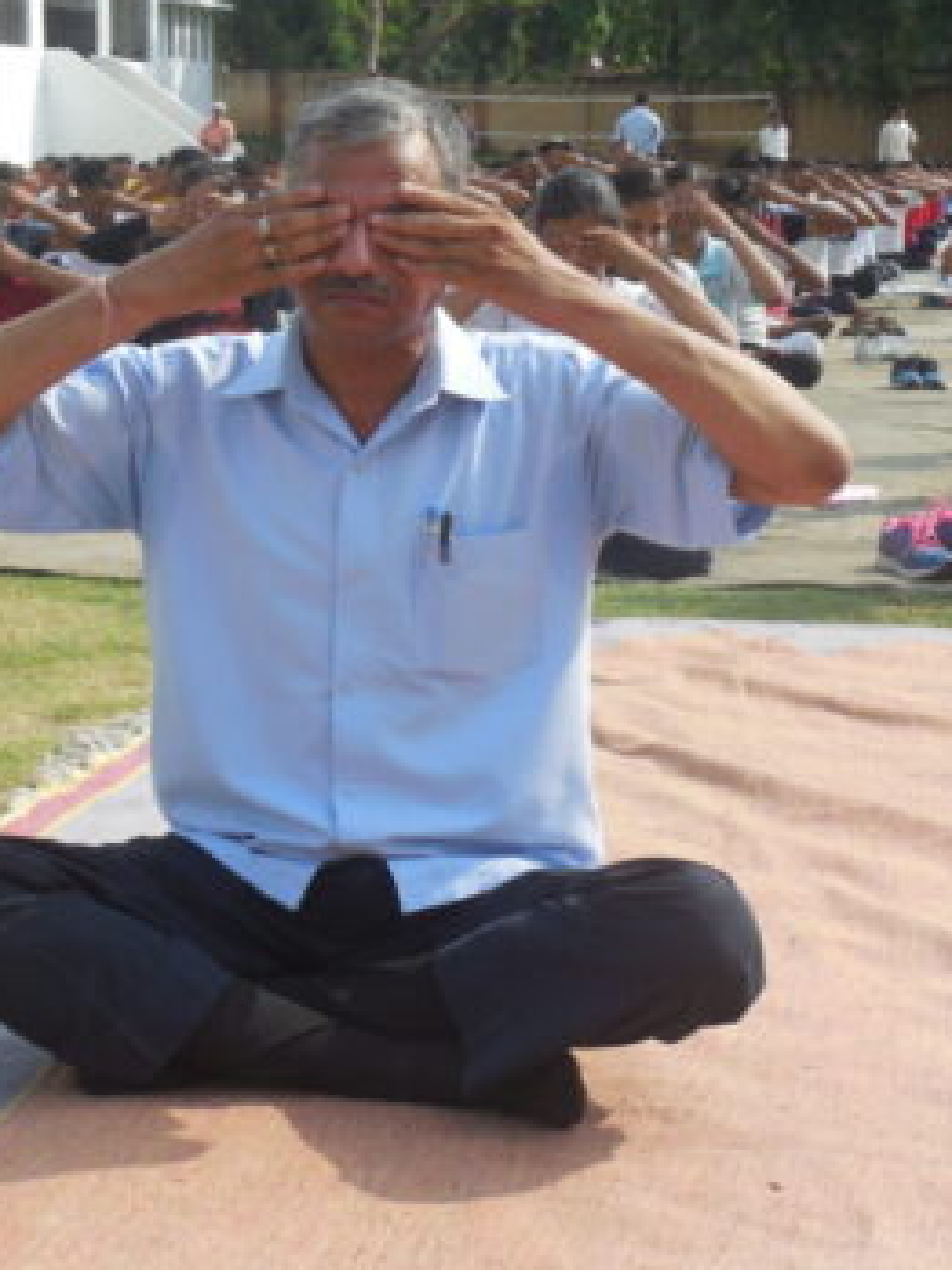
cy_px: 453
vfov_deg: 21.5
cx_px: 343
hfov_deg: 16.2
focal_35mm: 91
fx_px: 3337
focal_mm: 10.9
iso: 125
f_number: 4.2
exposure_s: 1/640
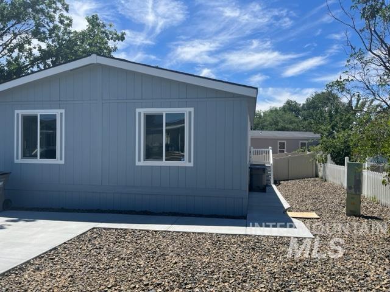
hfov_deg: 67.3
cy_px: 146
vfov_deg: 53.1
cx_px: 195
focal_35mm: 26
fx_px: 293
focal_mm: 5.1
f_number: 1.6
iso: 50
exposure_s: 1/3745
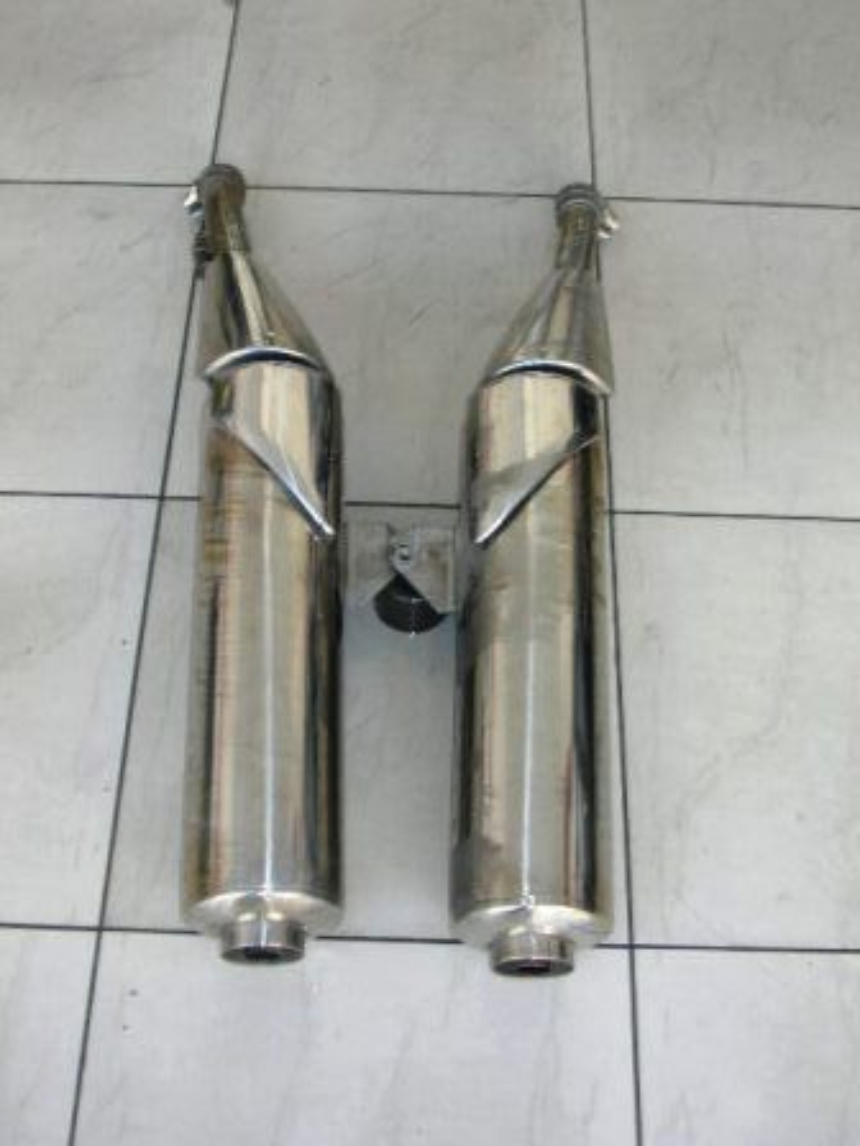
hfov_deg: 30.3
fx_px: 1590
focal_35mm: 48
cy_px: 573
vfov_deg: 39.7
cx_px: 430
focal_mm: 8
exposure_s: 1/30
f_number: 3.2
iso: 50
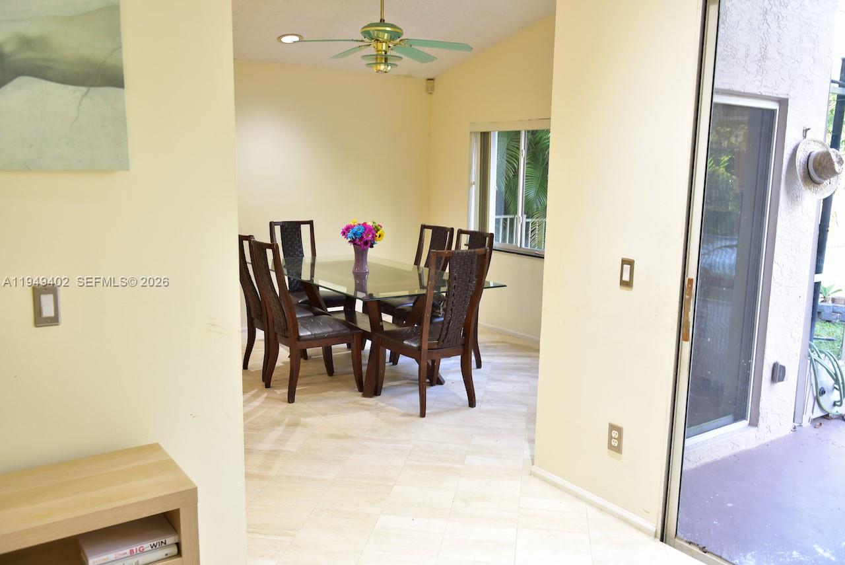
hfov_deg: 58.7
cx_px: 422
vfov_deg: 41.2
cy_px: 282
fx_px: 752
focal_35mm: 32
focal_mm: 32
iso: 1000
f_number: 4.5
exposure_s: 1/15
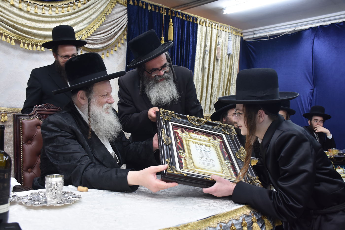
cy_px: 115
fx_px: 331
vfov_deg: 38.4
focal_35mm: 34
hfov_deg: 55.1
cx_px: 172
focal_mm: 23
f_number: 5.6
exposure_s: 1/125
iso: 800
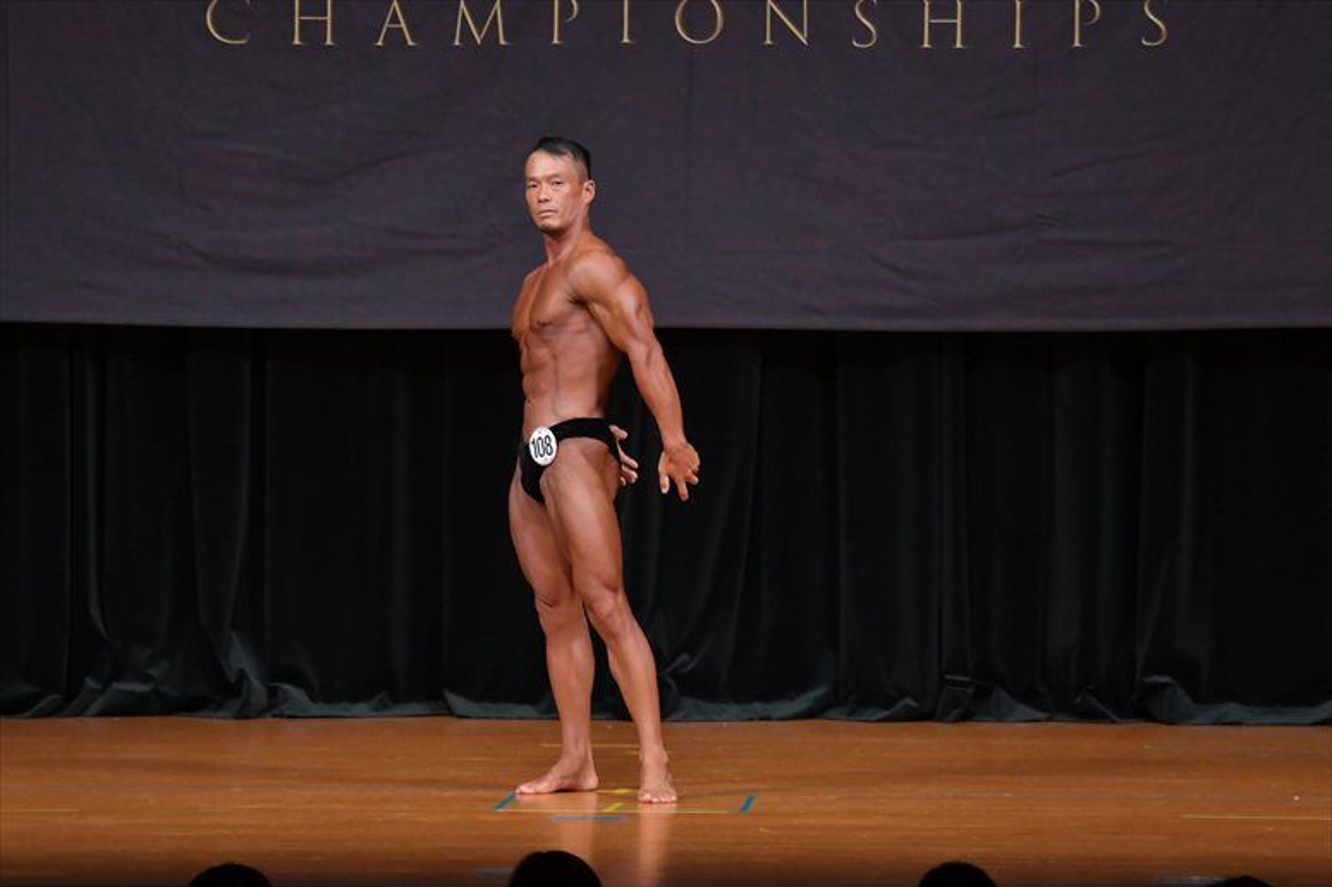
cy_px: 444
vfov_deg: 5.4
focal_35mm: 255
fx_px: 9431
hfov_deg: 8.1
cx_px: 666
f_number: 5.6
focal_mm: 170
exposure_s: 1/400
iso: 4000
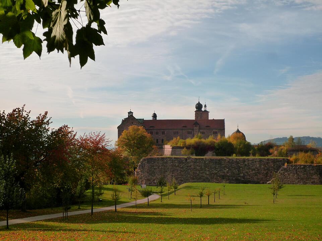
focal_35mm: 64
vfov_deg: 22.9
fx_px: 595
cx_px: 161
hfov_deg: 30.3
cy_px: 120
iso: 160
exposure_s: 1/800
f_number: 5.6
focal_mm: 11.3
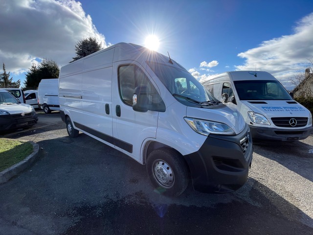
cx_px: 156
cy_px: 118
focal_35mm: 13
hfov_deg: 106.2
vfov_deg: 89.9
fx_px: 118
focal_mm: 1.55
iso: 25
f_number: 2.4
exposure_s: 1/841
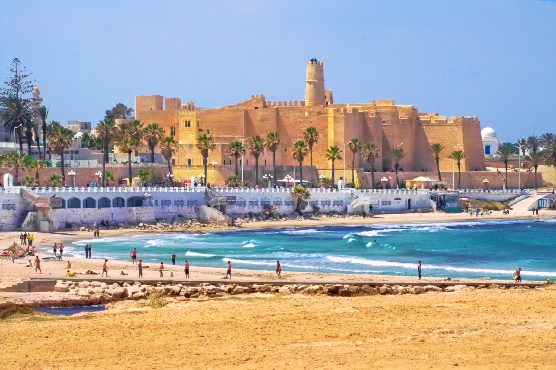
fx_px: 2778
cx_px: 278
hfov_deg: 11.4
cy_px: 185
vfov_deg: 7.6
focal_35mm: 180
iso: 800
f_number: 18
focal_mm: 120
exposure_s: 1/1000
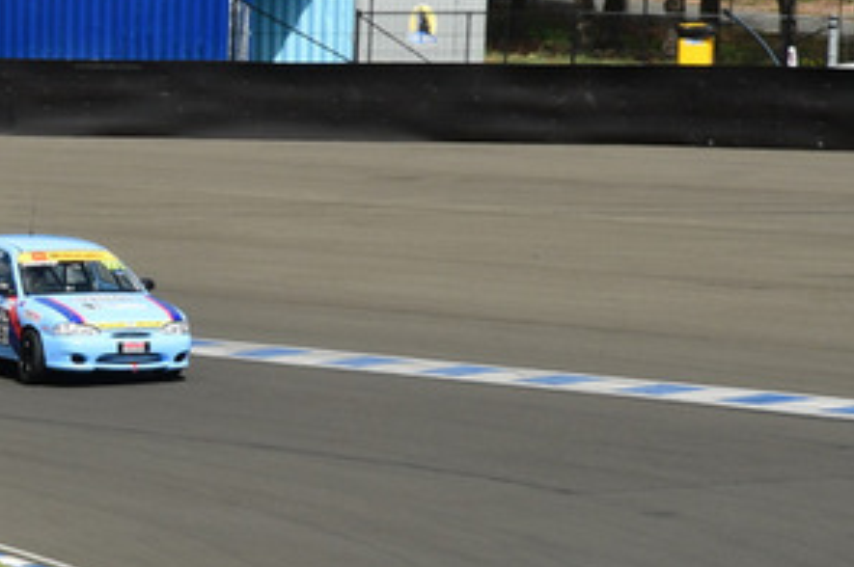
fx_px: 7725
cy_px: 312
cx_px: -165
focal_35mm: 326
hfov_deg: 6.3
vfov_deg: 4.2
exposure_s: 1/400
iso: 200
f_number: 11
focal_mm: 80
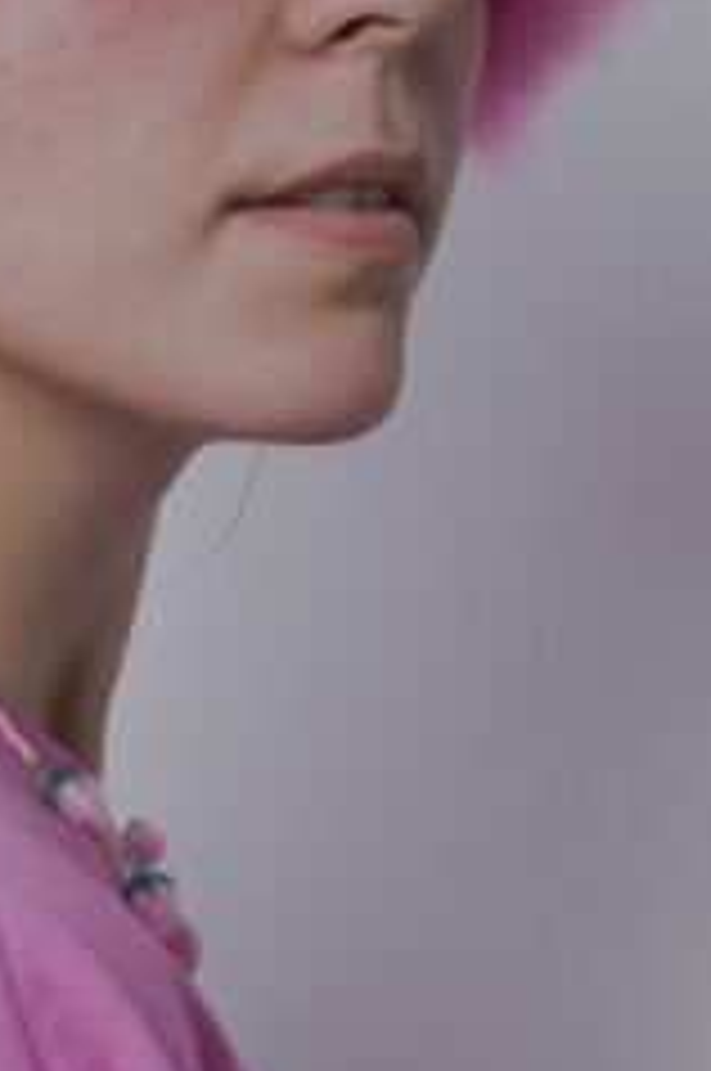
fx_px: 3714
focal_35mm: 125
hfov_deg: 10.8
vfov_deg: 16.4
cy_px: 490
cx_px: -68
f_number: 4.5
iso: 100
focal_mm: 22
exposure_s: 1/40
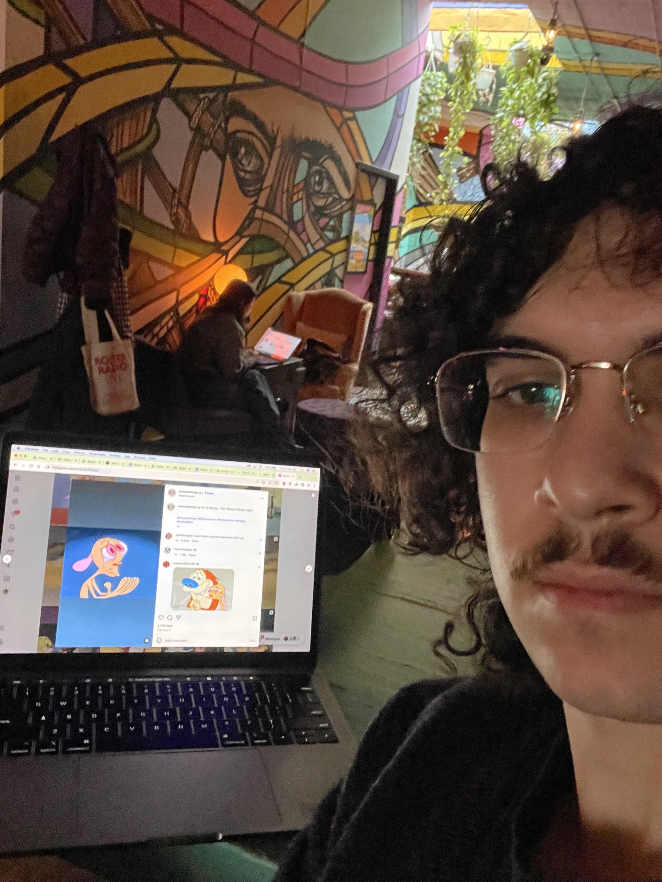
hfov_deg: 46.8
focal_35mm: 30
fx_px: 765
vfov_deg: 60.0
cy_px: 441
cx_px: 331
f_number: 2.2
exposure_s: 1/60
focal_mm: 2.71
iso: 320
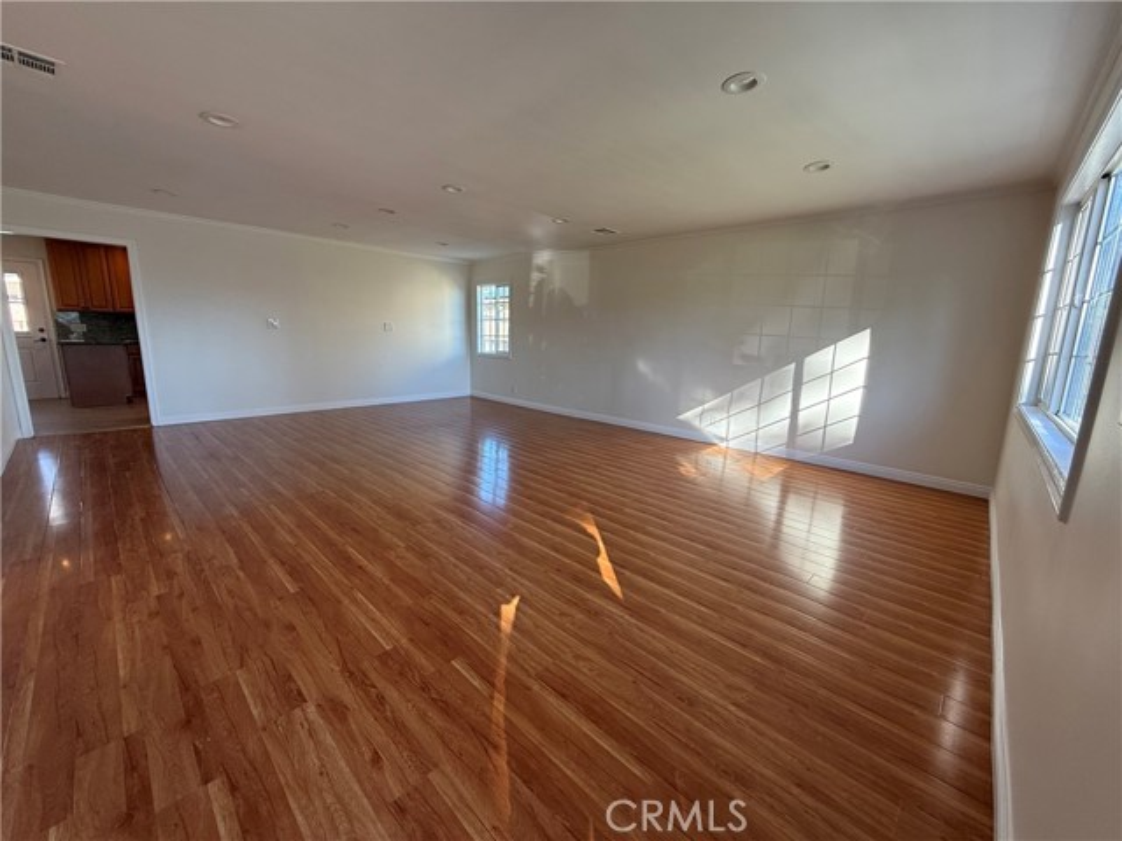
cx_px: 561
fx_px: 454
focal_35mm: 14
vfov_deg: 85.7
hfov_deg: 102.1
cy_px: 420
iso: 64
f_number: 2.2
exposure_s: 1/99
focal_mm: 2.22
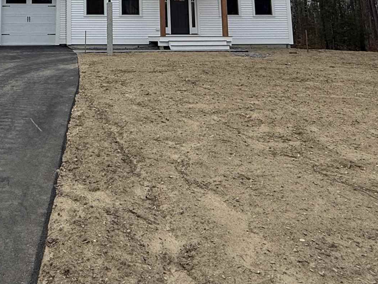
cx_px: 72
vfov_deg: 30.9
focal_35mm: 41
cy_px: -36
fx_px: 448
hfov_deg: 43.5
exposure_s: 1/888
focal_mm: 2.22
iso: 50
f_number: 2.2
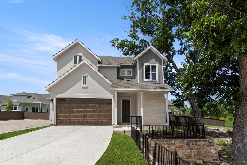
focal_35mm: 18
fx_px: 123
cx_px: 124
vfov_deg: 67.3
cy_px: 82
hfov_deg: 90.0
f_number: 8
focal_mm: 12
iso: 400
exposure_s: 1/2000
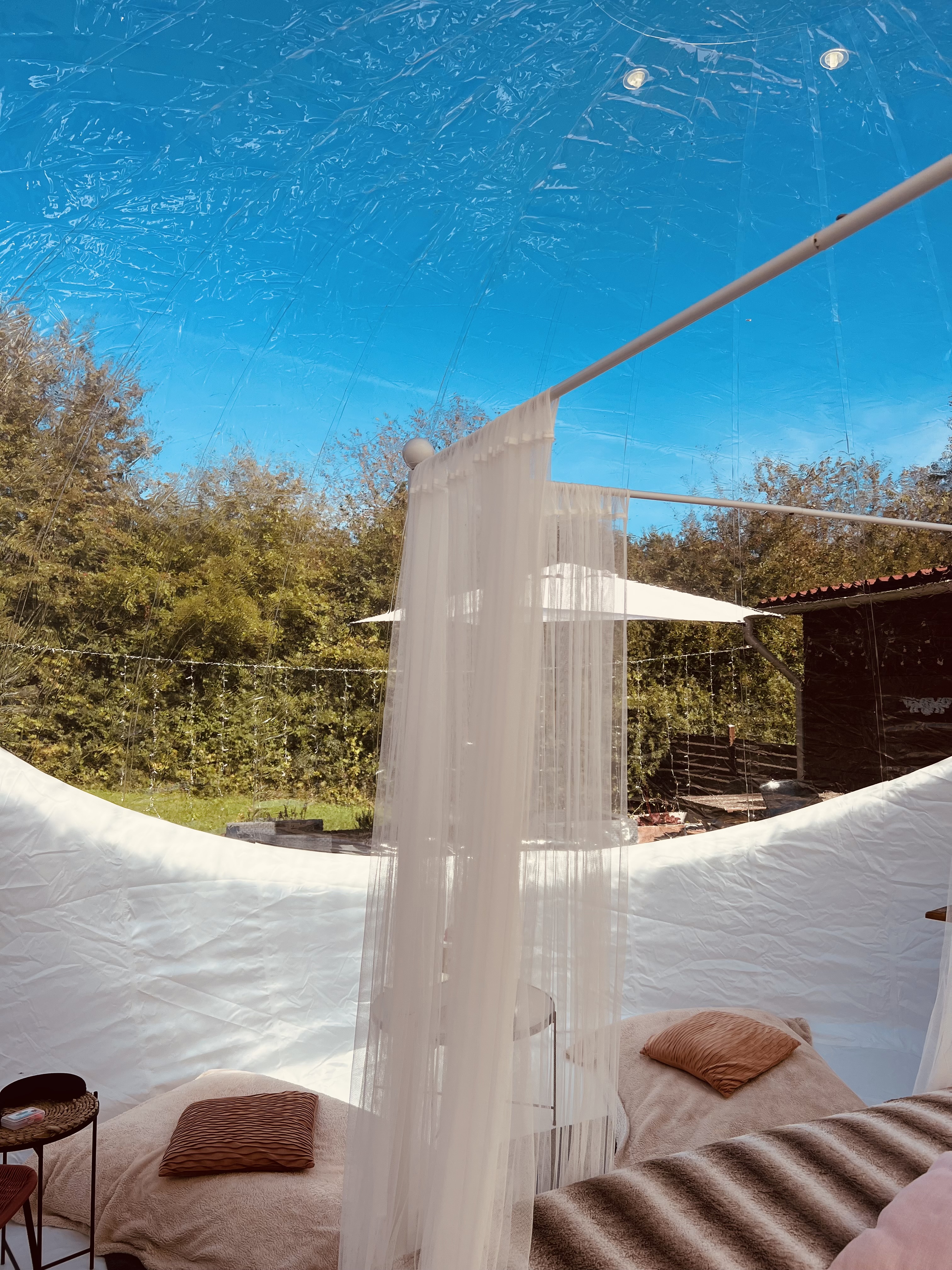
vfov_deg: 67.3
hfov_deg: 53.1
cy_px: 635
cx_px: 476
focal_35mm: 26
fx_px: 953
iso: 50
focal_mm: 5.7
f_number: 1.5
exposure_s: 1/3460
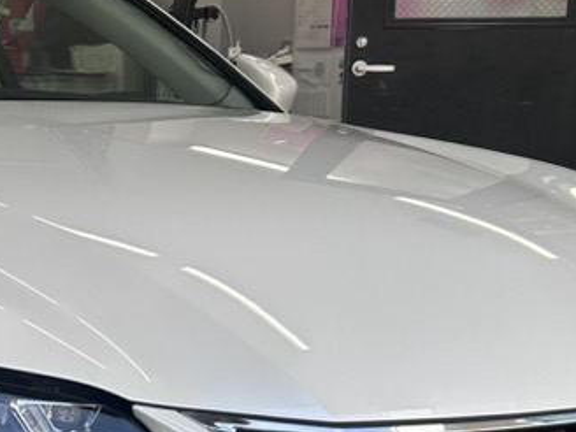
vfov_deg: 15.2
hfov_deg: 20.0
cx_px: 4
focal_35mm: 95
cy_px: 471
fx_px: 1581
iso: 50
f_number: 1.5
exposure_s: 1/687
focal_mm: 5.7
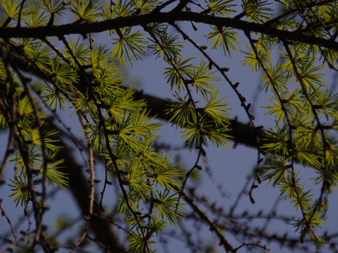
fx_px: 4365
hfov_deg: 4.4
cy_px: 126
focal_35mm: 447
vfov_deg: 3.3
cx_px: 169
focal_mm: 82.8
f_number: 5
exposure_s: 1/800
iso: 64
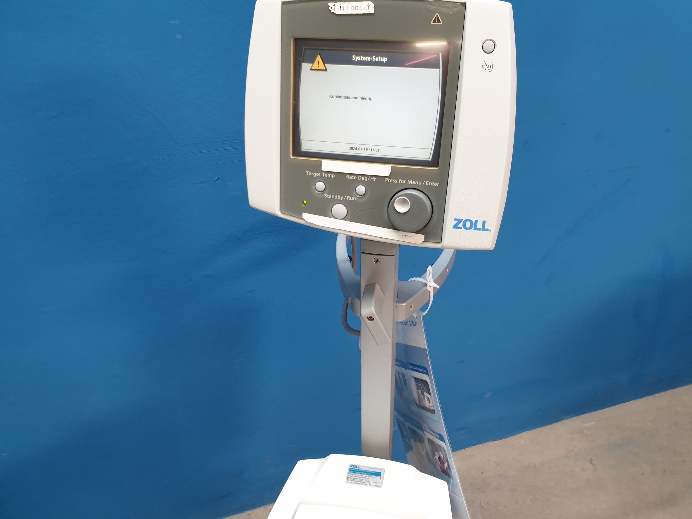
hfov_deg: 67.3
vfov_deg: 53.1
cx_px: 346
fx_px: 520
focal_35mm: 26
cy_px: 260
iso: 250
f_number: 2.4
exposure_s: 1/50
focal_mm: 4.3
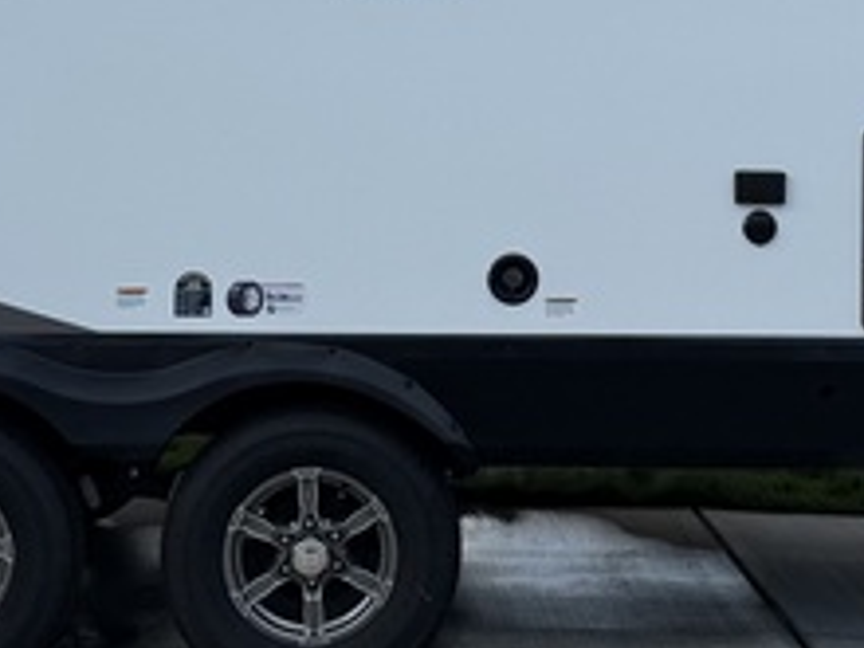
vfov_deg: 13.3
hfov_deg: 18.0
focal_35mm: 109
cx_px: 558
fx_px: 2721
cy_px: -63
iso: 80
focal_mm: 6.76
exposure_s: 1/2907
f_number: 1.78
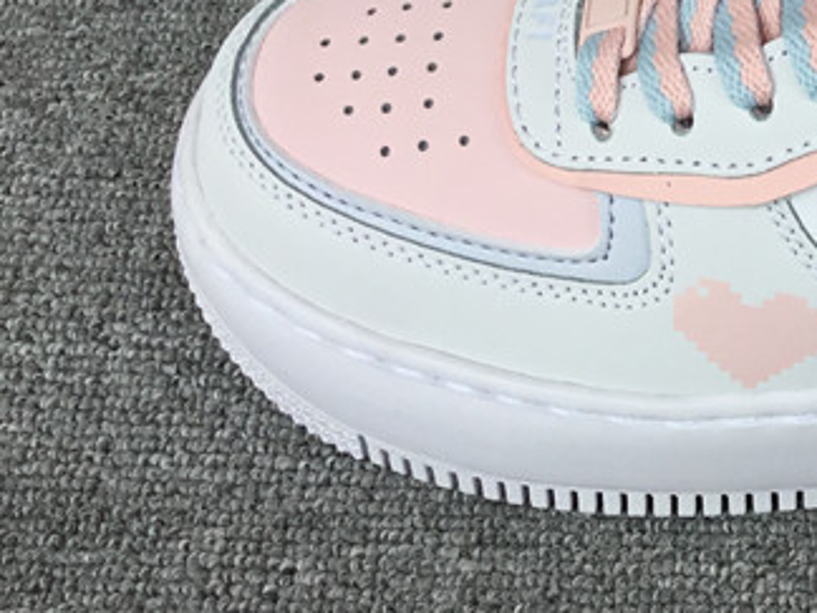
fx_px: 2030
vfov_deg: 16.8
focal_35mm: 86
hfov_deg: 21.5
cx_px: 920
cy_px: -11
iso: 25
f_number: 2.4
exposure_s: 1/293
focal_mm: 3.3
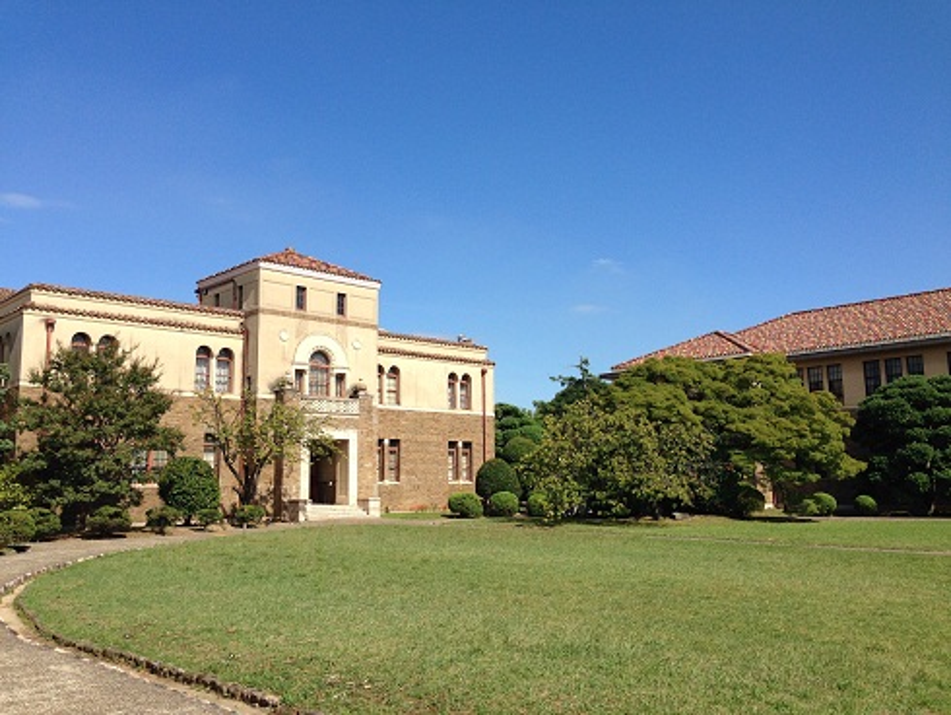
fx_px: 907
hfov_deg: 55.3
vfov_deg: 43.0
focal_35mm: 33
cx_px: 476
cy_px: 358
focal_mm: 4.12
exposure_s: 1/1869
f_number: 2.4
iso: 50
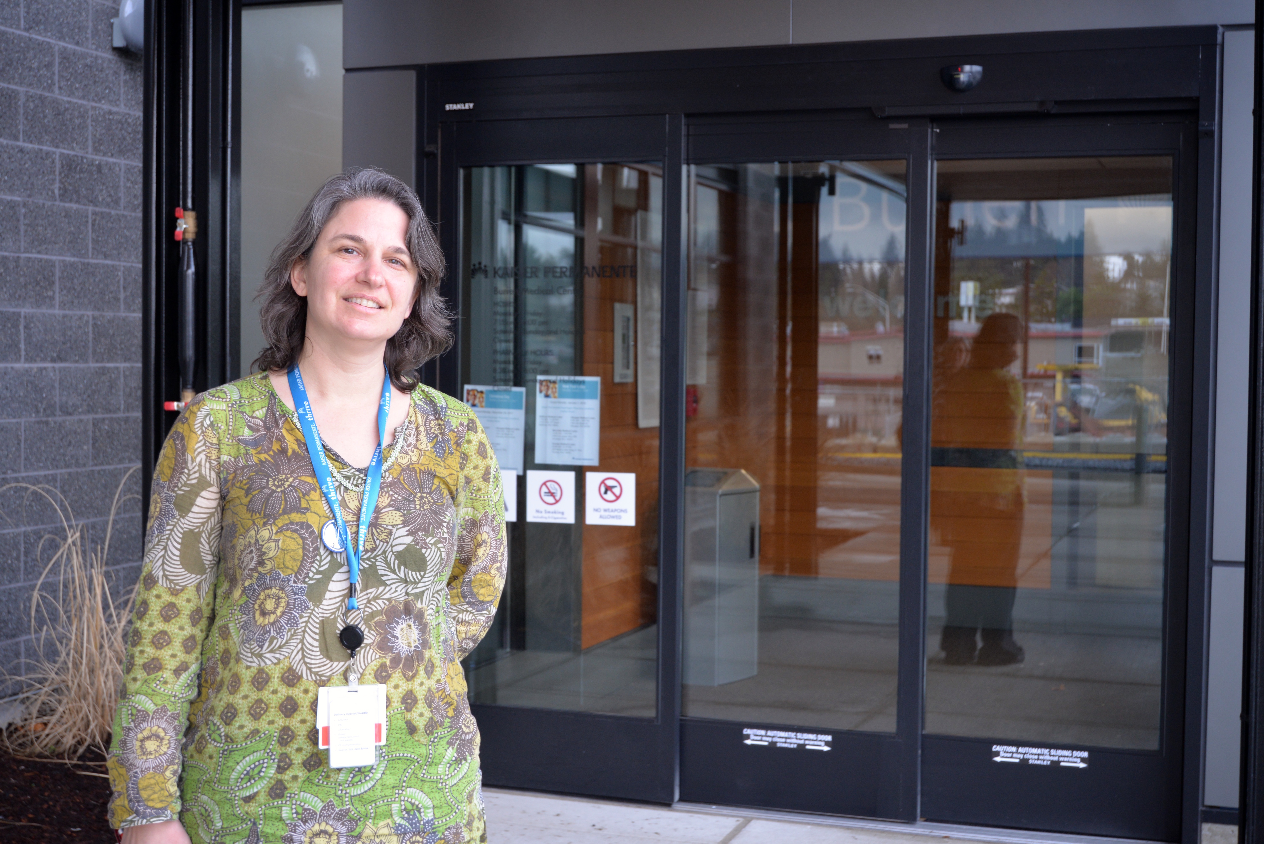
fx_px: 1756
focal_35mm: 50
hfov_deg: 39.6
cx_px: 632
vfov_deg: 27.0
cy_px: 422
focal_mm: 50
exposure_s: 1/50
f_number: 5.6
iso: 800
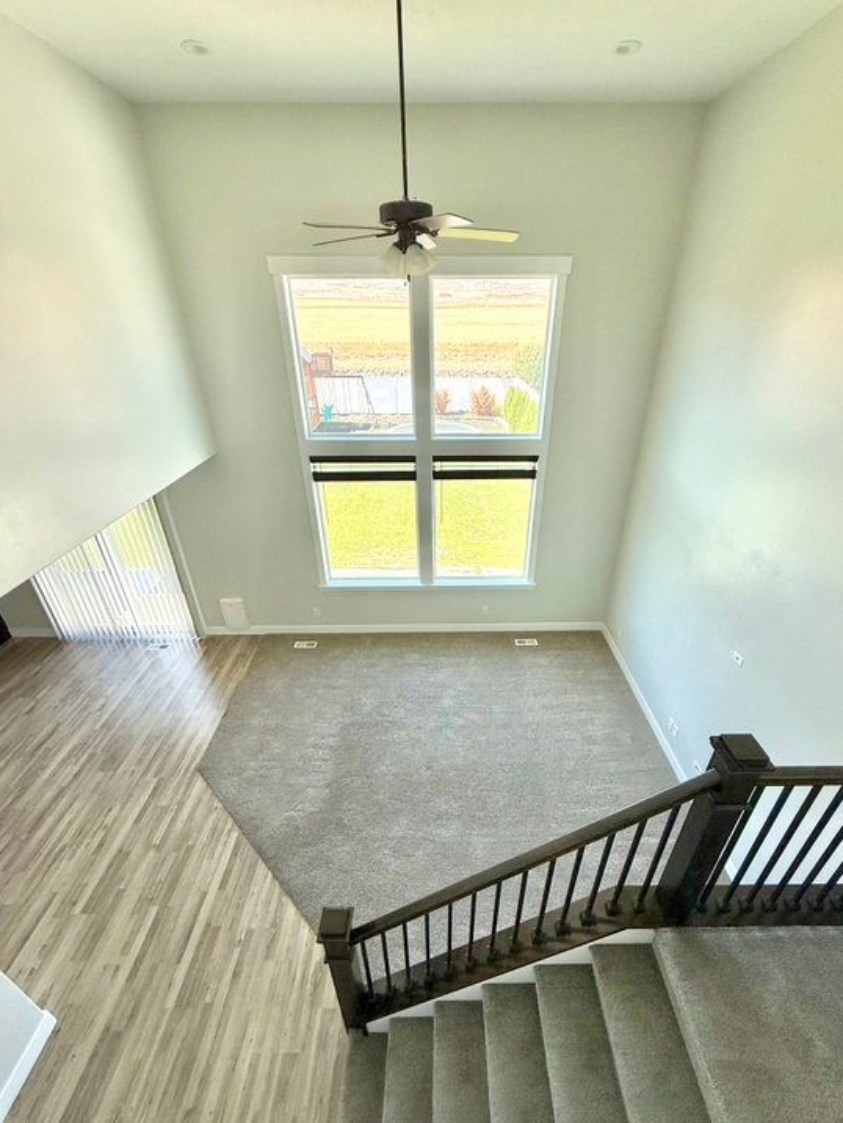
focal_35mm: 15
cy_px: 600
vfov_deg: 98.0
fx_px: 487
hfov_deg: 81.7
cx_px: 443
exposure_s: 1/275
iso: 64
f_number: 2.2
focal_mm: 2.22
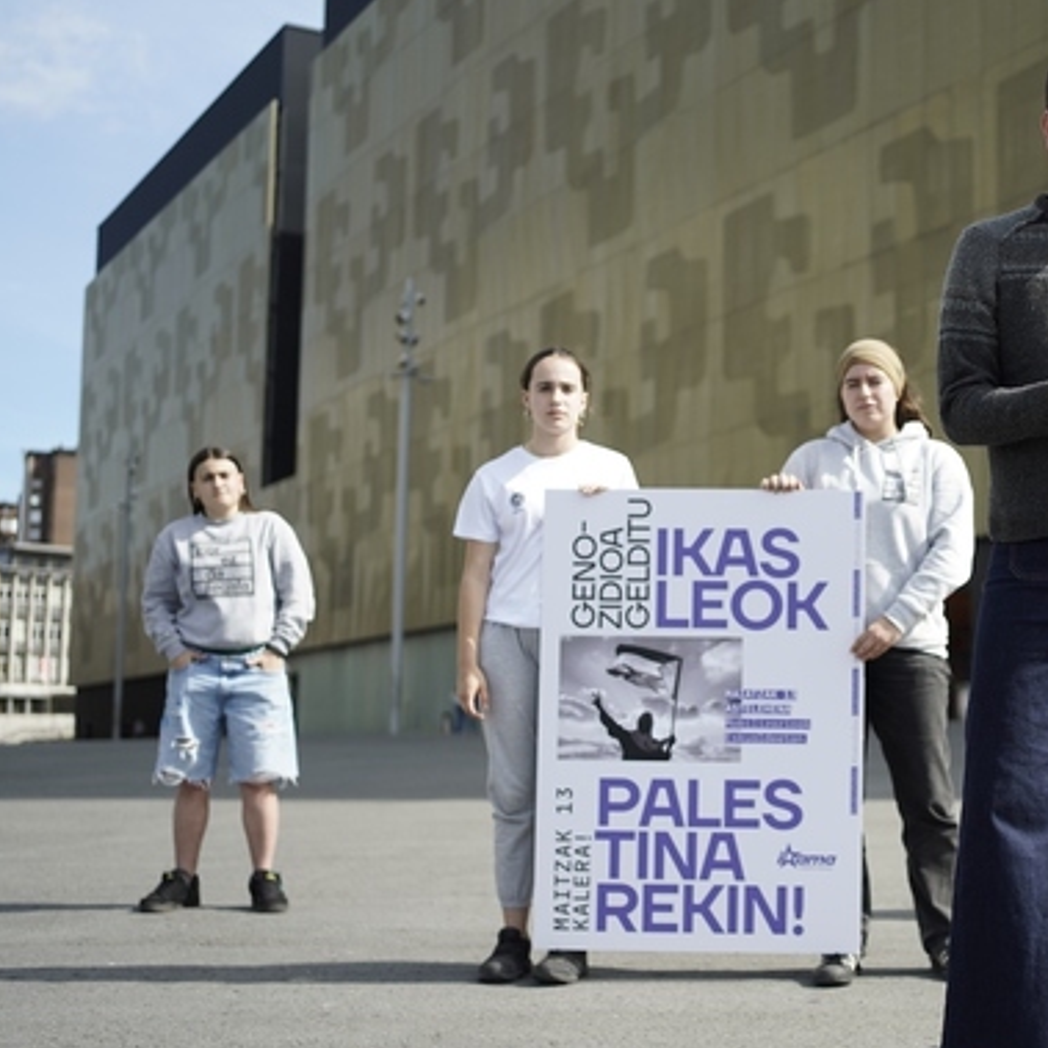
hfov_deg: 29.0
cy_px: 586
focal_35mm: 57
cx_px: 910
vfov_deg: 30.0
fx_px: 1952
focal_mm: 35
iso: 100
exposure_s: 1/1600
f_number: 2.2
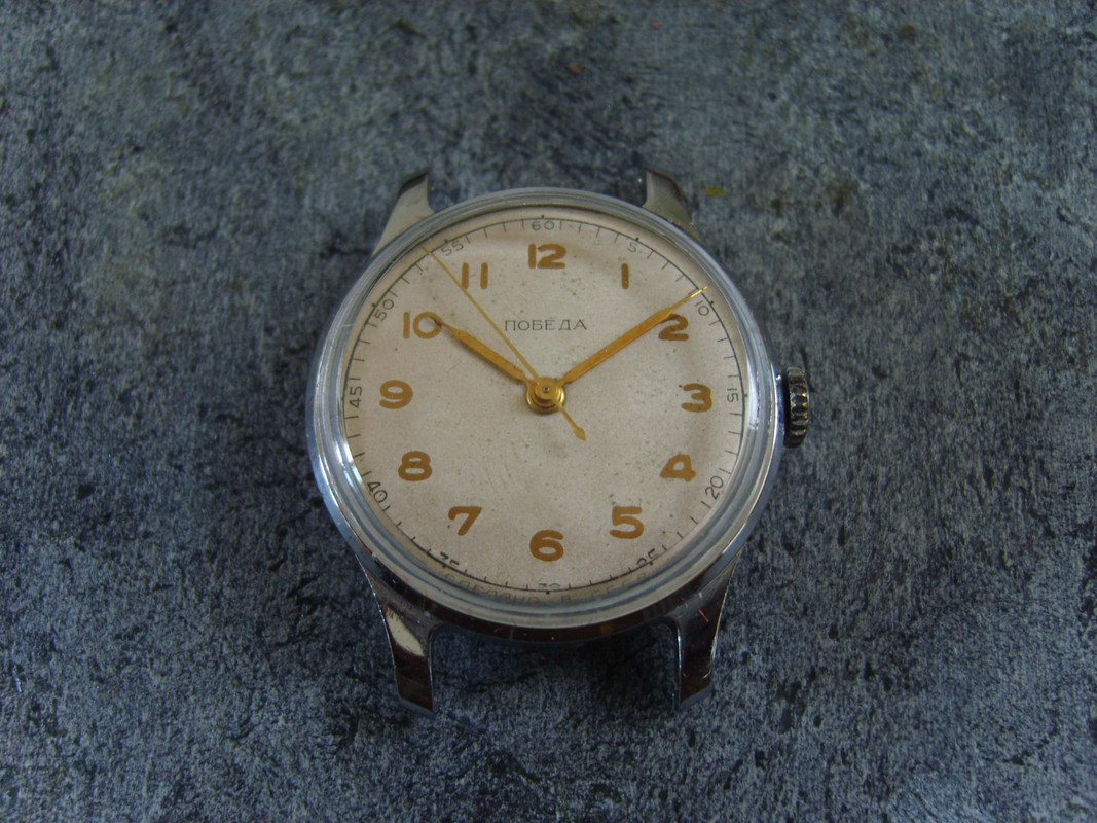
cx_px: 548
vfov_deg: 40.7
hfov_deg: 52.6
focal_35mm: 35
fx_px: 1109
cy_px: 412
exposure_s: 1/6
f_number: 2.8
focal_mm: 7.4
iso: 123
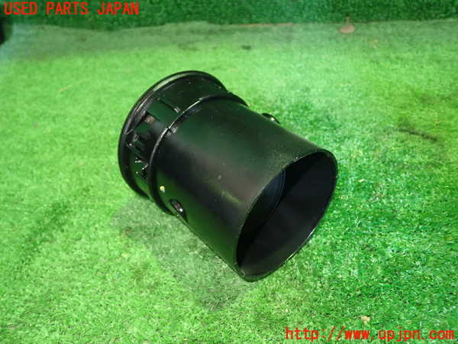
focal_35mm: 30
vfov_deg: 46.8
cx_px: 229
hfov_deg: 60.0
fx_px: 397
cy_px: 172
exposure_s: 1/30
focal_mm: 5.4
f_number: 2.3
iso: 800
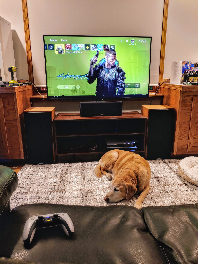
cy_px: 132
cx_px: 99
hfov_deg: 54.9
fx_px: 191
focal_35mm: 25
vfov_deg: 69.4
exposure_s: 1/20
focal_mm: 4.23
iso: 250
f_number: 1.5
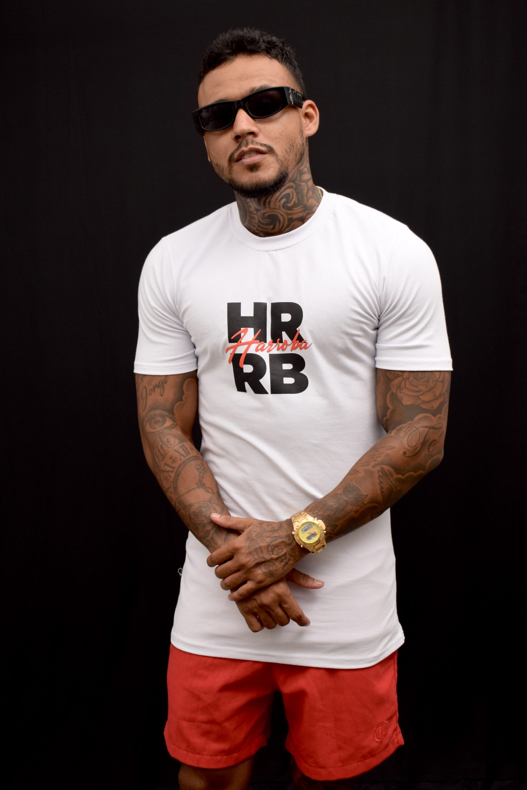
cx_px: 264
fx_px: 922
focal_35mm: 42
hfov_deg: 31.9
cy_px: 395
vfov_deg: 46.4
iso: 200
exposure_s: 1/160
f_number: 5.6
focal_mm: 28
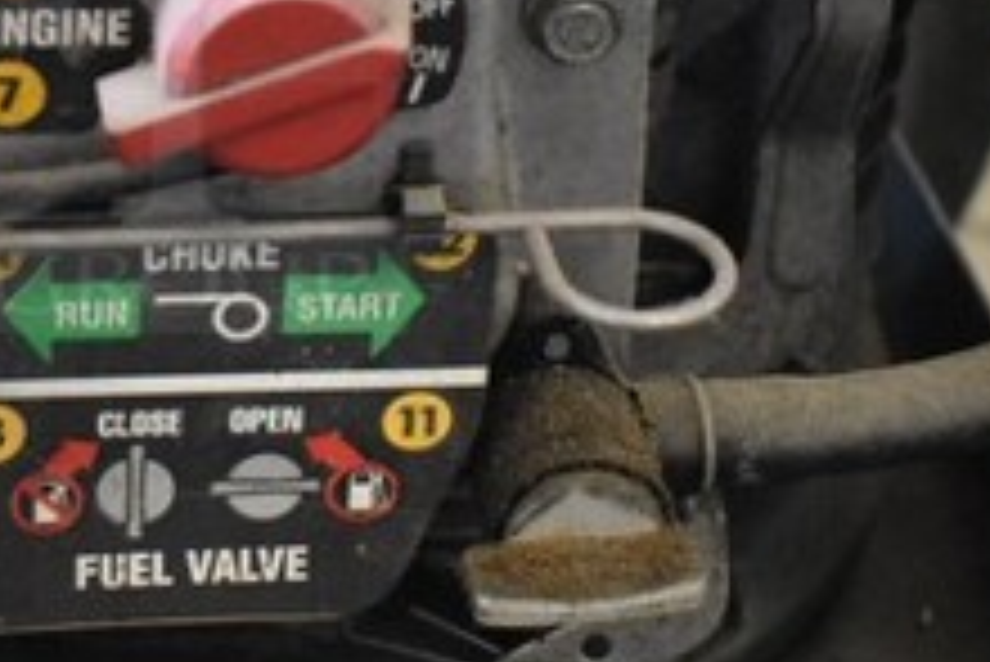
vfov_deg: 10.9
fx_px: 3440
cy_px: 95
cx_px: -90
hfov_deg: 15.9
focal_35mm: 125
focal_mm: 30
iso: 3600
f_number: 4.2
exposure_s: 1/125
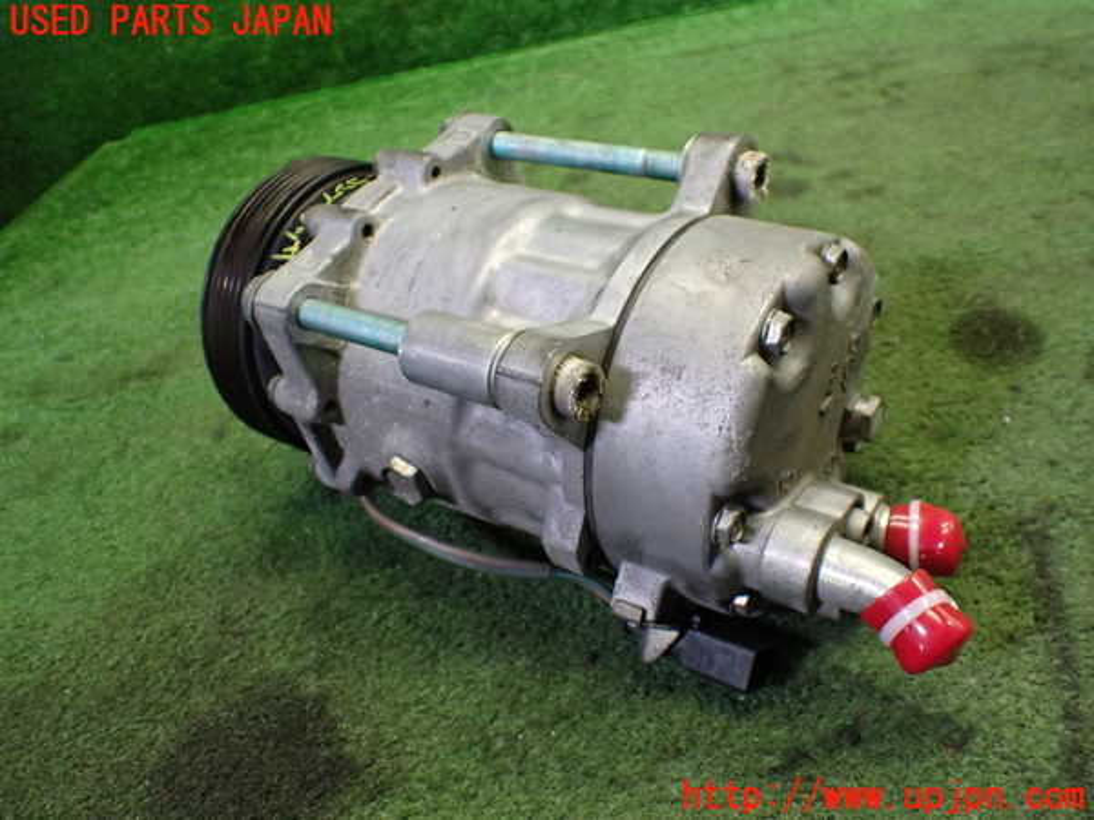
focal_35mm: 30
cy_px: 410
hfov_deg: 60.0
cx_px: 547
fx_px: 948
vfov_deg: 46.8
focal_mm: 5.4
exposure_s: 1/125
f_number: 2.3
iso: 500
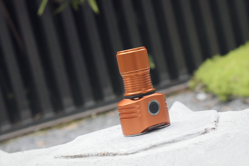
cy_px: 83
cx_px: 124
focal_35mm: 82
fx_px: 571
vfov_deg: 16.6
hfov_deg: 24.6
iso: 3200
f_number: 10
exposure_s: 1/400
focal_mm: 55
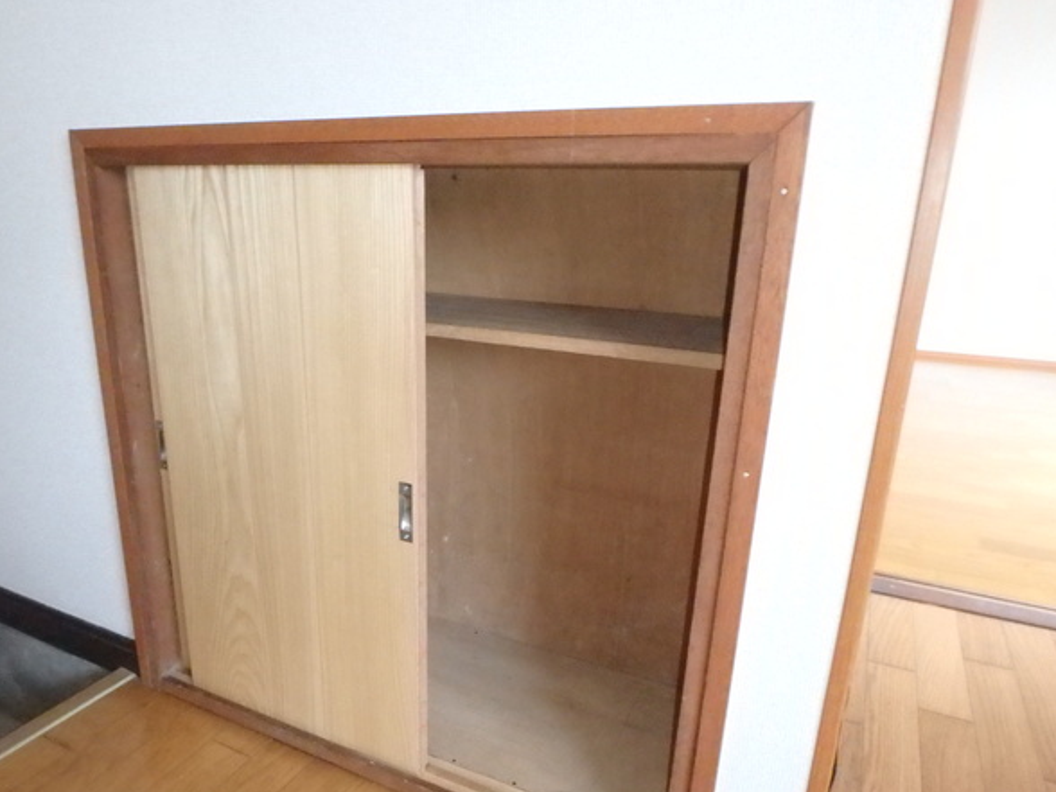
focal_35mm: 25
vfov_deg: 54.6
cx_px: 442
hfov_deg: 68.9
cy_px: 466
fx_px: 763
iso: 1600
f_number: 3.5
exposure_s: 1/8
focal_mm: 3.7
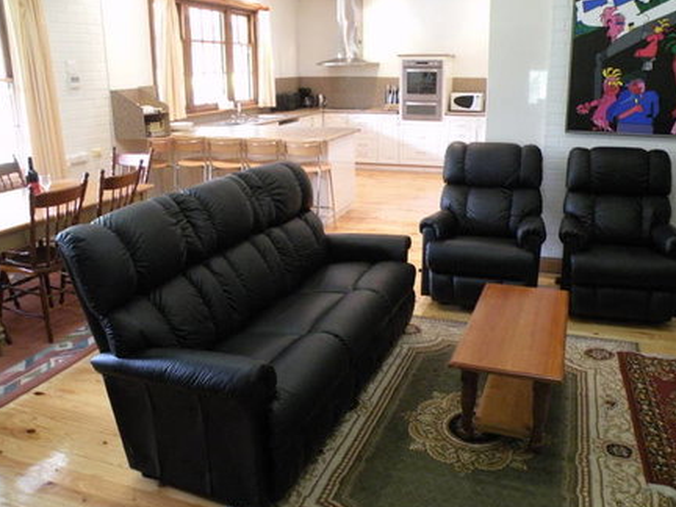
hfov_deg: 59.9
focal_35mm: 30
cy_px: 228
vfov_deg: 46.7
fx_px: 586
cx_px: 351
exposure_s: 1/26.1
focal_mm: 4.7
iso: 400
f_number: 2.8
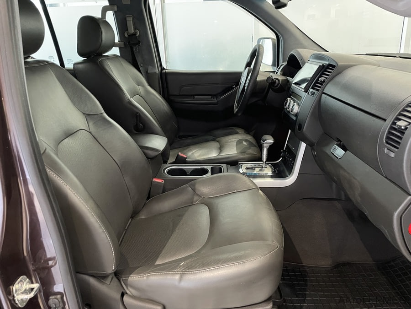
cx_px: 206
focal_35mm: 26
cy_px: 154
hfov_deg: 67.3
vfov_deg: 53.1
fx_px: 309
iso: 500
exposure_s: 1/25
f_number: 1.6
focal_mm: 4.2
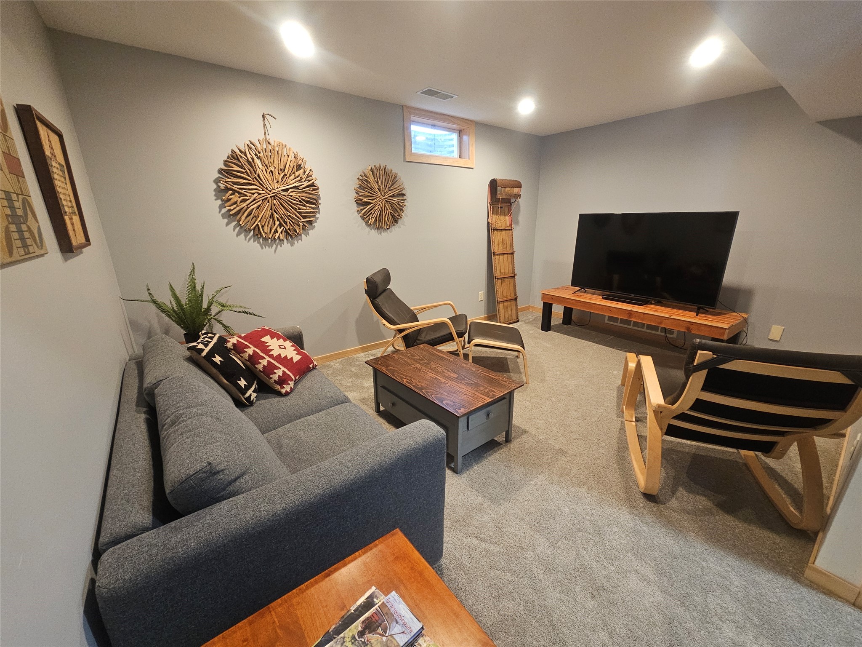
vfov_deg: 89.9
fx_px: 324
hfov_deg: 106.2
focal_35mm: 13
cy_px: 324
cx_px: 431
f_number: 2.2
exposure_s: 1/30
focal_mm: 2.2
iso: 500
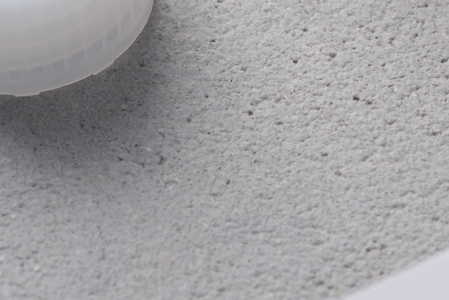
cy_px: -296
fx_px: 6585
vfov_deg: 2.6
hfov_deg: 3.9
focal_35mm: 528
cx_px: 902
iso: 100
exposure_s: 1/160
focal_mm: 105
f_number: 13
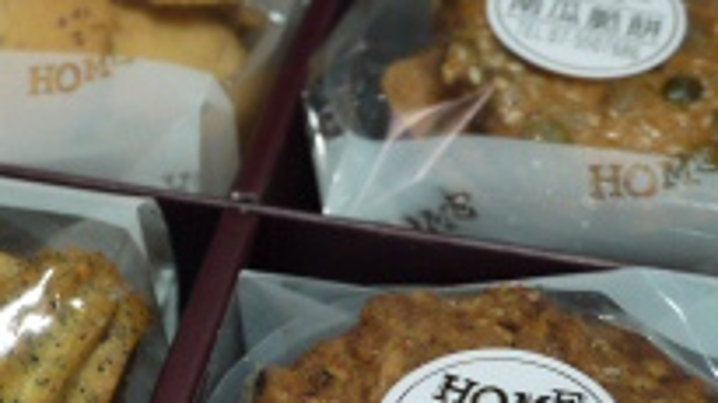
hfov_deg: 25.6
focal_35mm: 81
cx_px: 102
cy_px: 189
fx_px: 1541
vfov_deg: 14.9
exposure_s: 1/60
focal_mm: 17
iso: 400
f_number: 4.1
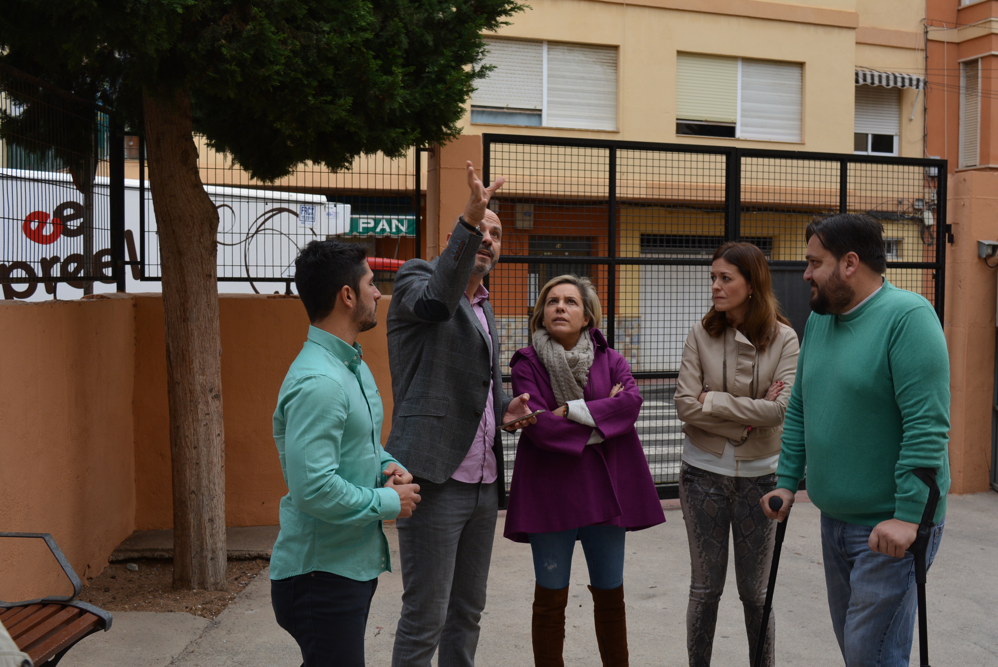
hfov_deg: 47.8
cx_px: 538
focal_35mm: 41
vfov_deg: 33.0
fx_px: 1125
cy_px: 337
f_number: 5.6
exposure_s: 1/125
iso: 220
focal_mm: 25
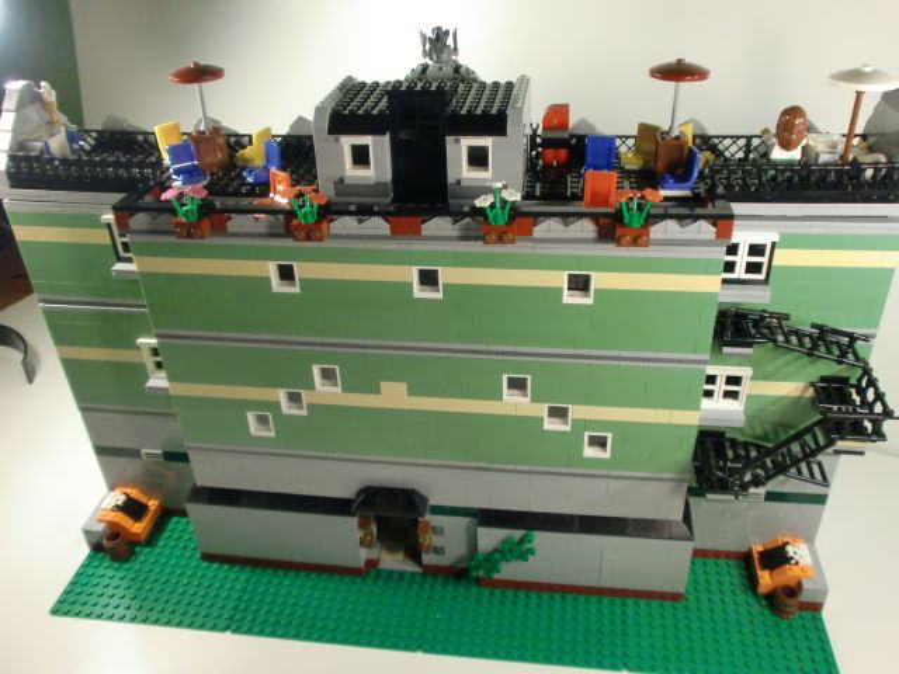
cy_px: 337
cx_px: 450
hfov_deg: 58.4
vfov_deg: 45.4
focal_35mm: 31
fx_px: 805
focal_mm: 5.58
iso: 250
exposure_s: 1/60
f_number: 2.8
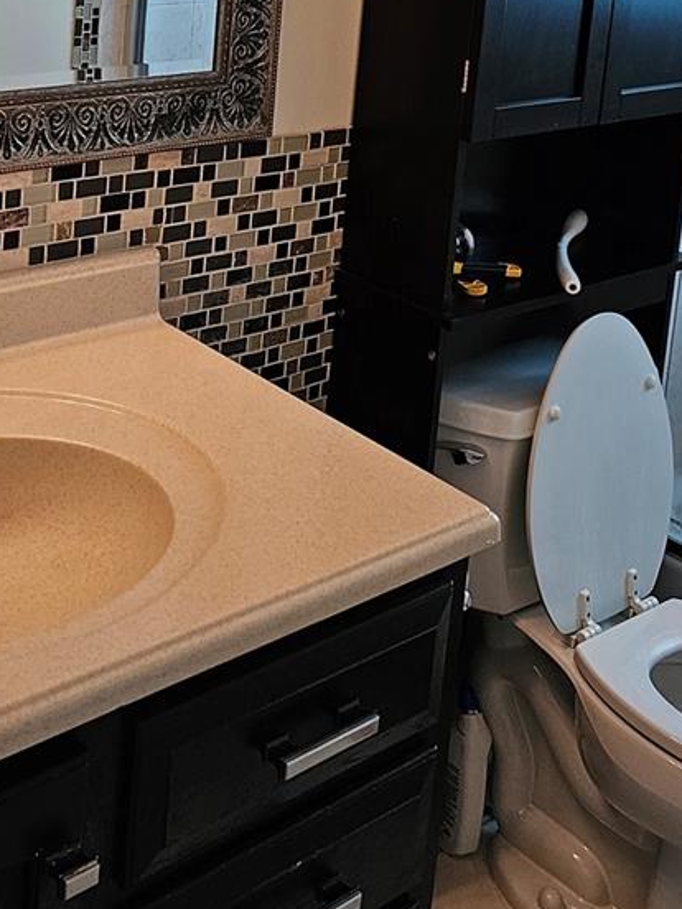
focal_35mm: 50
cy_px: -8
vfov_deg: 34.6
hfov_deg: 28.2
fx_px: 1313
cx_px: 89
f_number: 1.7
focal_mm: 6.3
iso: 200
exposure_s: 1/120
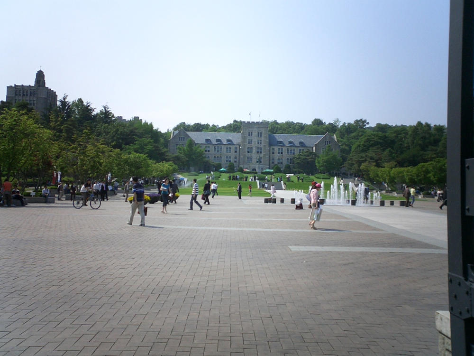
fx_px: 507
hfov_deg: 50.1
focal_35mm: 37
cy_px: 178
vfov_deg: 38.7
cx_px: 237
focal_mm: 5.6
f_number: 3.5
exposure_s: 1/1250
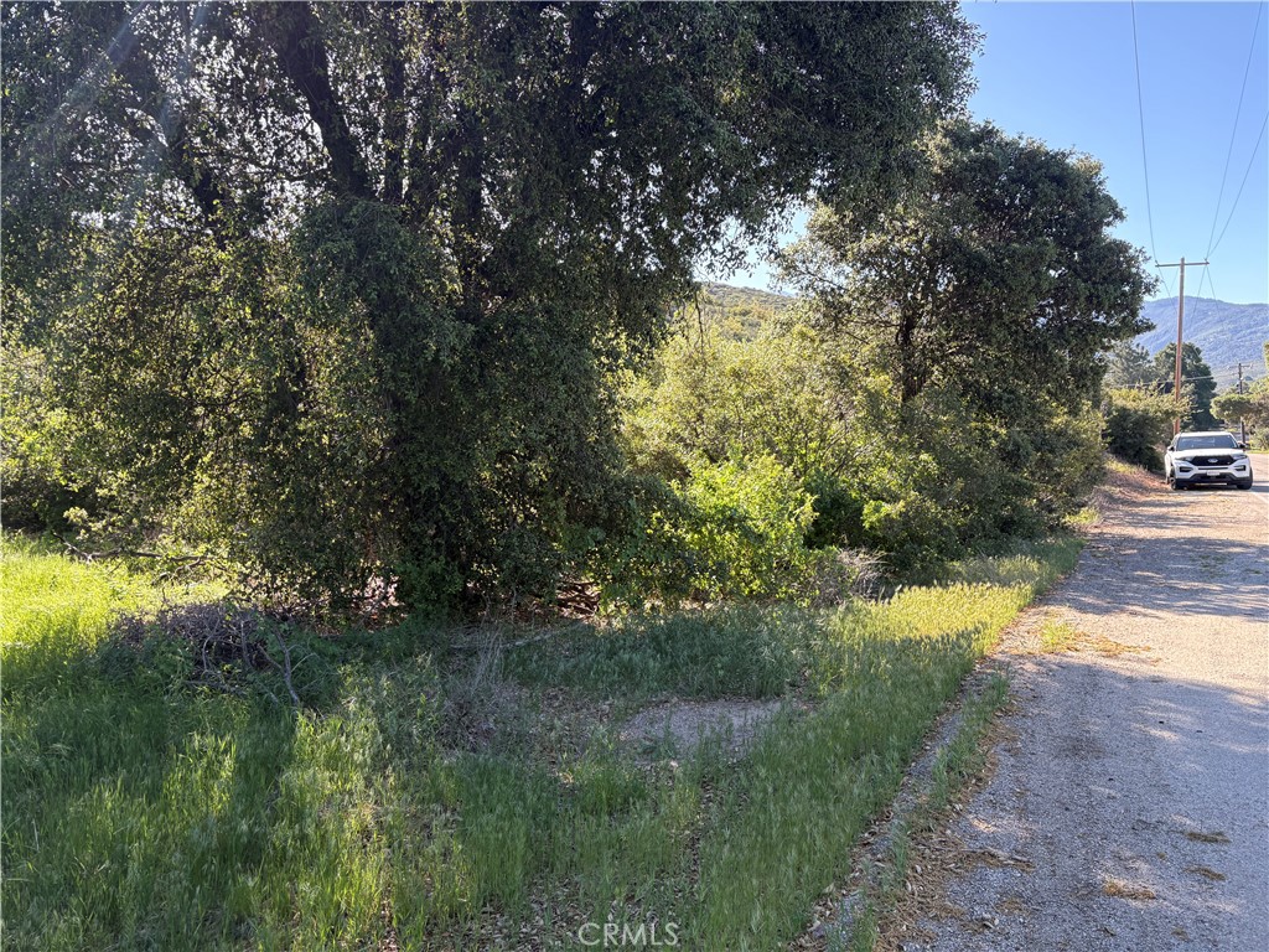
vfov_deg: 53.1
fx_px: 953
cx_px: 634
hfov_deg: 67.3
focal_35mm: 26
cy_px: 476
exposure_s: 1/343
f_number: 1.6
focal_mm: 5.96
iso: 64
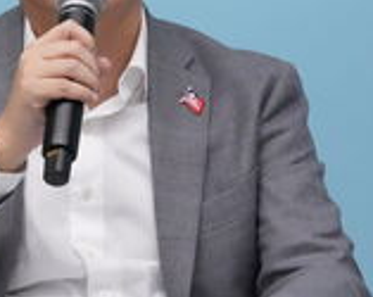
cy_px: 62
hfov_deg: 6.1
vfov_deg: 4.9
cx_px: 62
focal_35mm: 316
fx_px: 3482
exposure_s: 1/320
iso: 5000
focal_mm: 88
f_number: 5.6
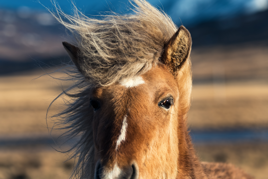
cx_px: 134
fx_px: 2177
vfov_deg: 4.7
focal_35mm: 292
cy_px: 90
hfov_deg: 7.0
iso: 400
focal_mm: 195
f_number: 5.3
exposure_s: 1/2000
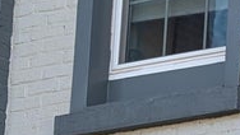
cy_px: 311
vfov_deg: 4.9
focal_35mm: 242
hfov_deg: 8.4
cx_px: 513
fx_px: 1541
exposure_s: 1/197
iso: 20
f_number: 1.68
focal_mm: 6.9
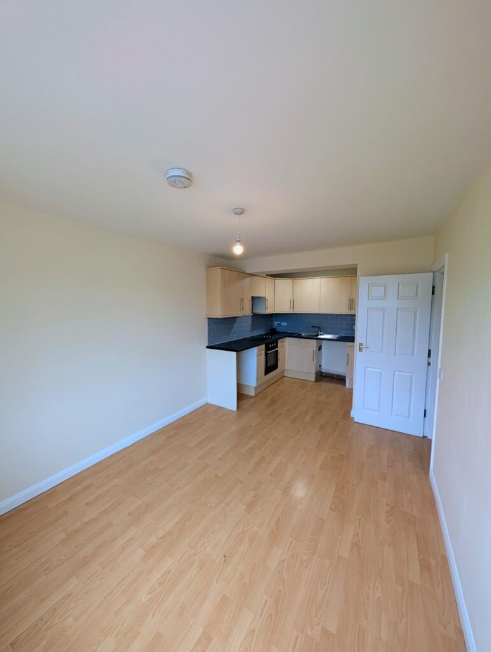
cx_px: 246
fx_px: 226
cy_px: 326
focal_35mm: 12
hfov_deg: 94.6
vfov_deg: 110.5
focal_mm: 2.02
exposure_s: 1/27.3
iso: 51
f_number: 1.7
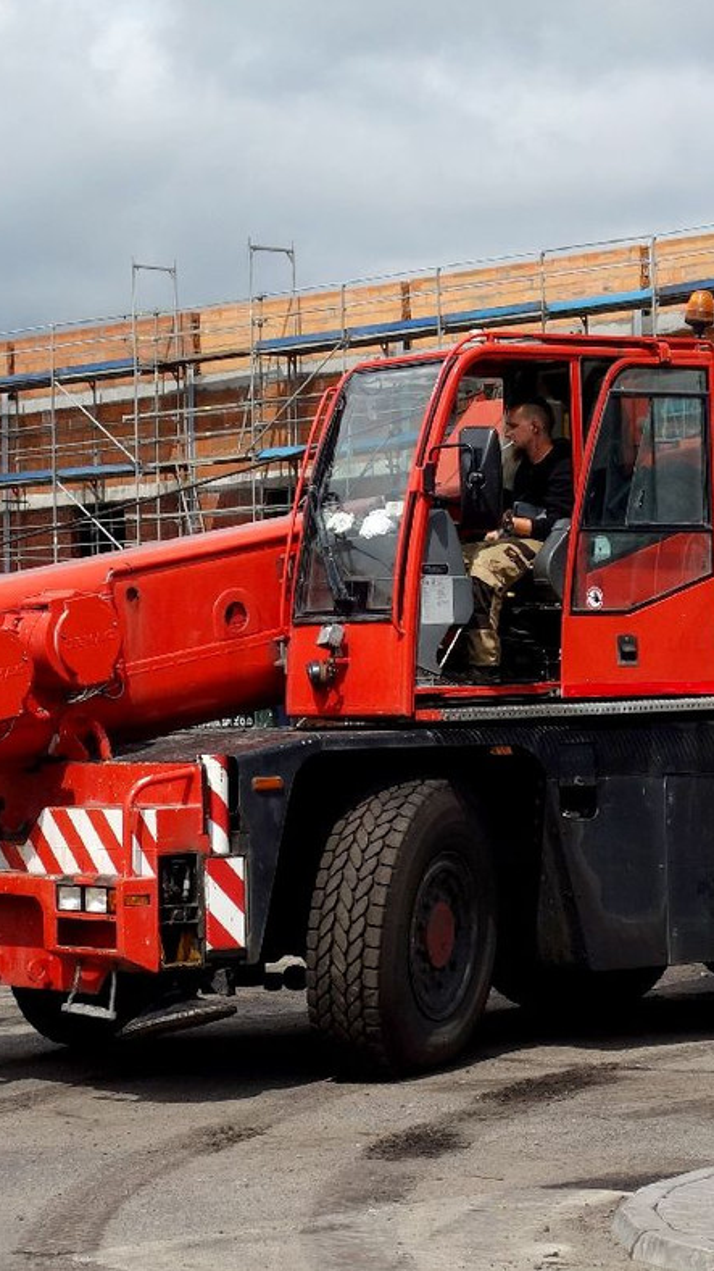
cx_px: 430
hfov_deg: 16.1
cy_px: 627
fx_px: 2525
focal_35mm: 75
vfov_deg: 28.2
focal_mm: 17.4
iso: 125
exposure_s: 1/800
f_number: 5.6
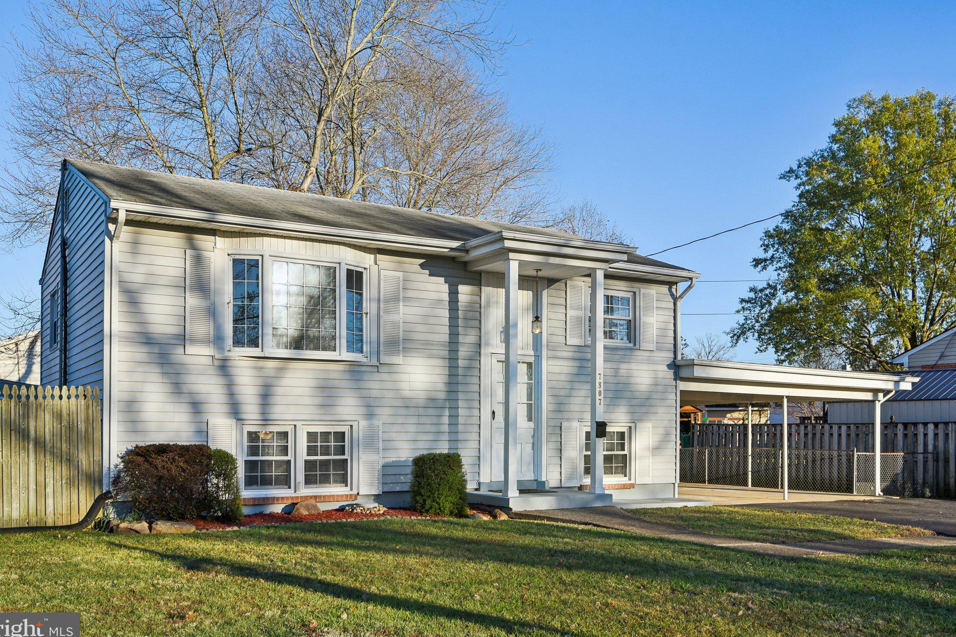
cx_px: 467
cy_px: 318
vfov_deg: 42.3
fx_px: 823
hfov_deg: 60.3
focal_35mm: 31
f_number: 8
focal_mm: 30
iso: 400
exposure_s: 1/640
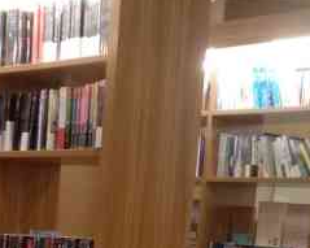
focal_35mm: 84
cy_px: 455
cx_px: 27
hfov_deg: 22.2
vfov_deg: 15.5
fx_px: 770
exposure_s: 1/33
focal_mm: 3.81
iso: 640
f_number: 2.2
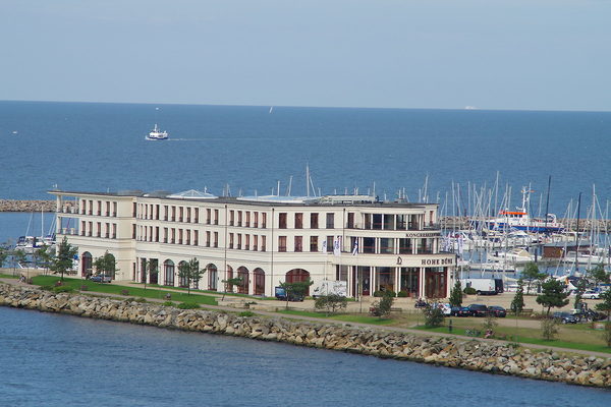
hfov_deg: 10.2
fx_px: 3428
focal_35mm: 202
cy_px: 204
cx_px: 306
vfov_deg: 6.8
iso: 200
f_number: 11
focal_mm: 135
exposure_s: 1/250
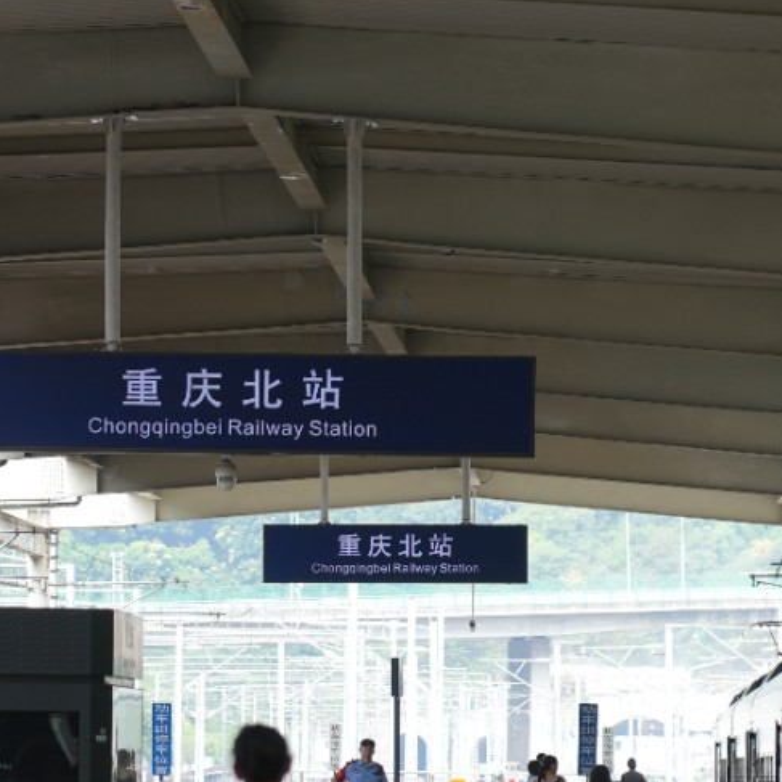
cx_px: 639
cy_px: 821
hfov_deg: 6.0
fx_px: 7489
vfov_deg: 6.0
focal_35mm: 293
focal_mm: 105
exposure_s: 1/125
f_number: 4
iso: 100
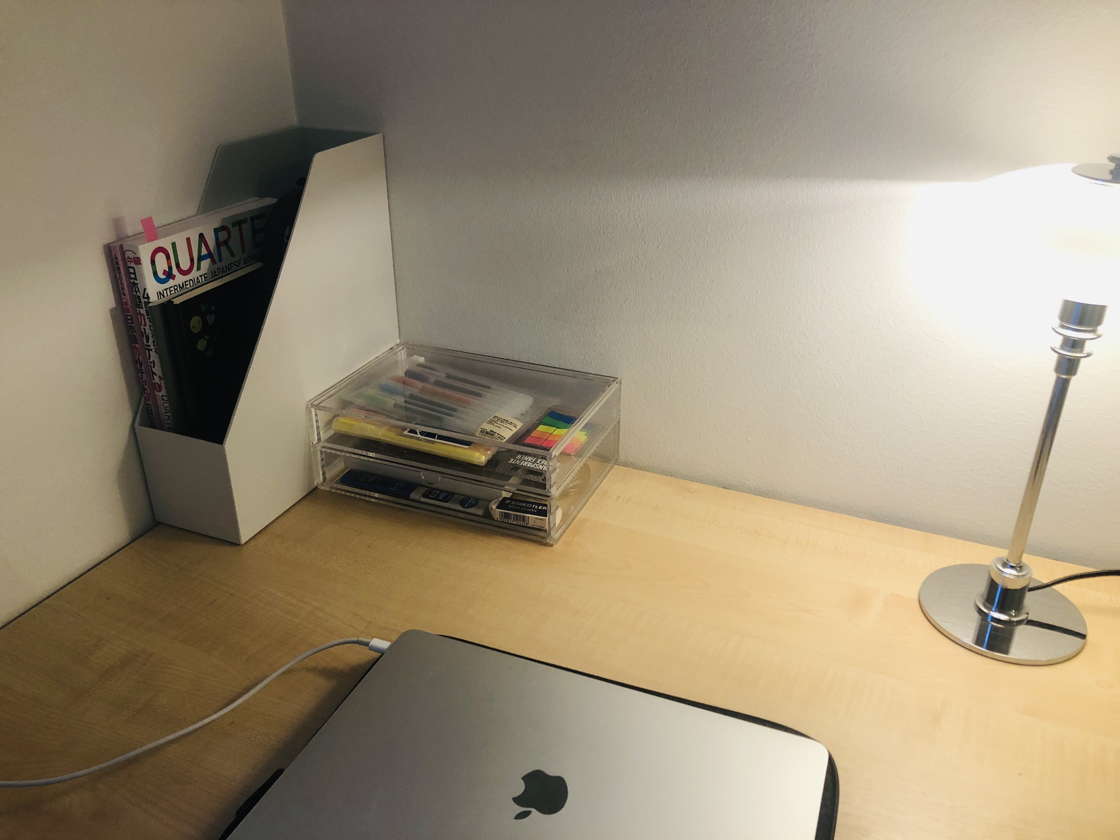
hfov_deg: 63.4
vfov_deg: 49.7
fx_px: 906
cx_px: 560
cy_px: 420
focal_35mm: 28
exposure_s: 1/17
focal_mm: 3.99
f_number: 1.8
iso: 40
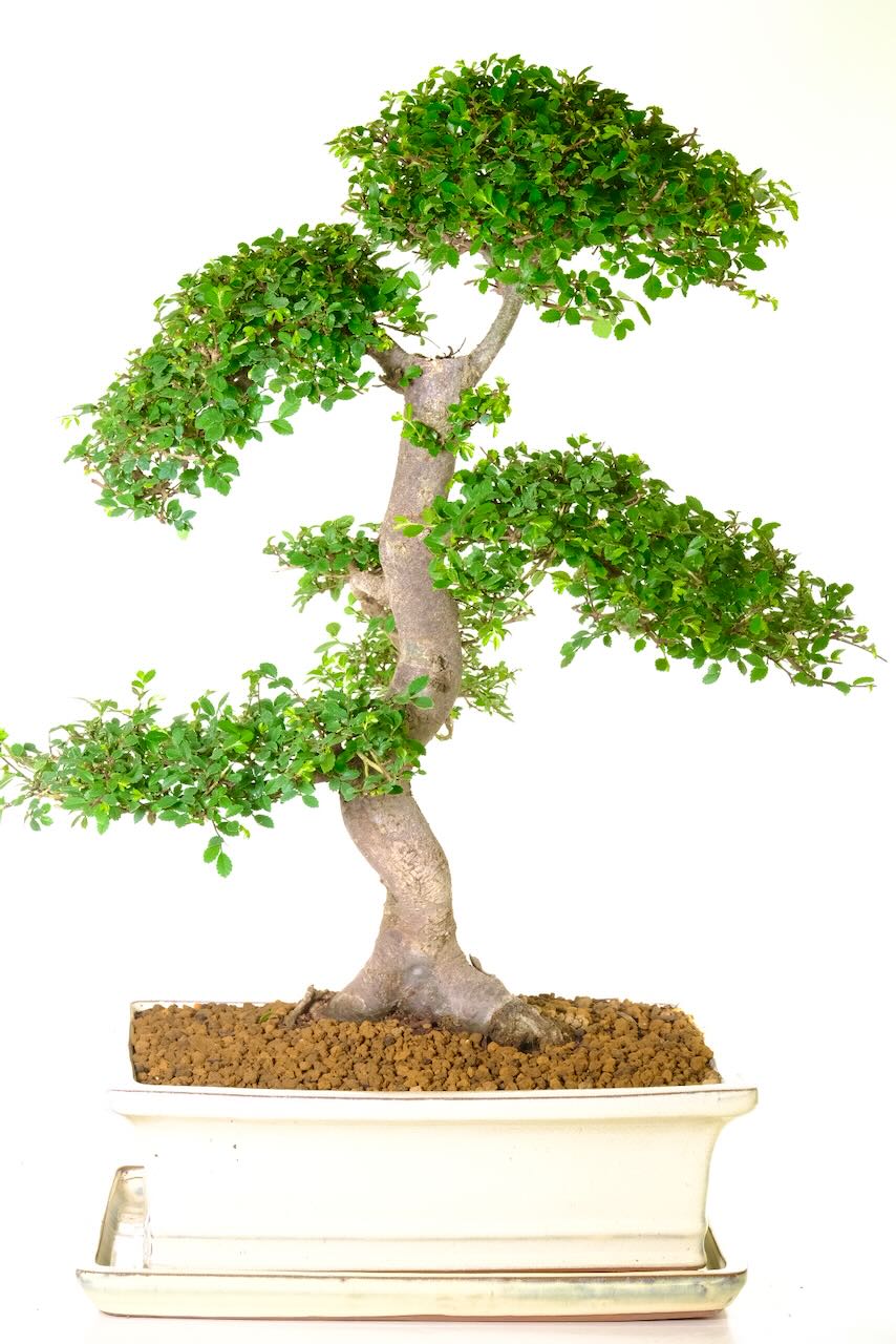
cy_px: 672
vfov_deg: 19.3
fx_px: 3955
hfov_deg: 12.9
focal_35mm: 106
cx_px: 448
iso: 1600
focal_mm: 70.5
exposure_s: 1/13
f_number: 10
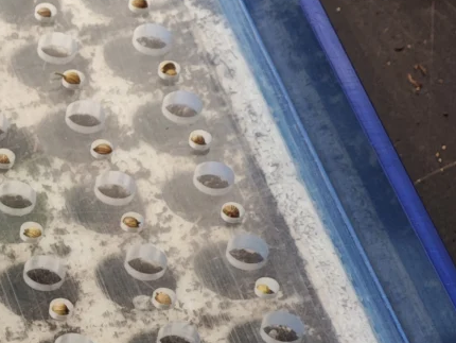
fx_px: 3308
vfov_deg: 5.9
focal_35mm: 251
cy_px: 294
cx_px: -290
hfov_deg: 7.7
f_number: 2
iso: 100
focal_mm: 9
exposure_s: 1/100
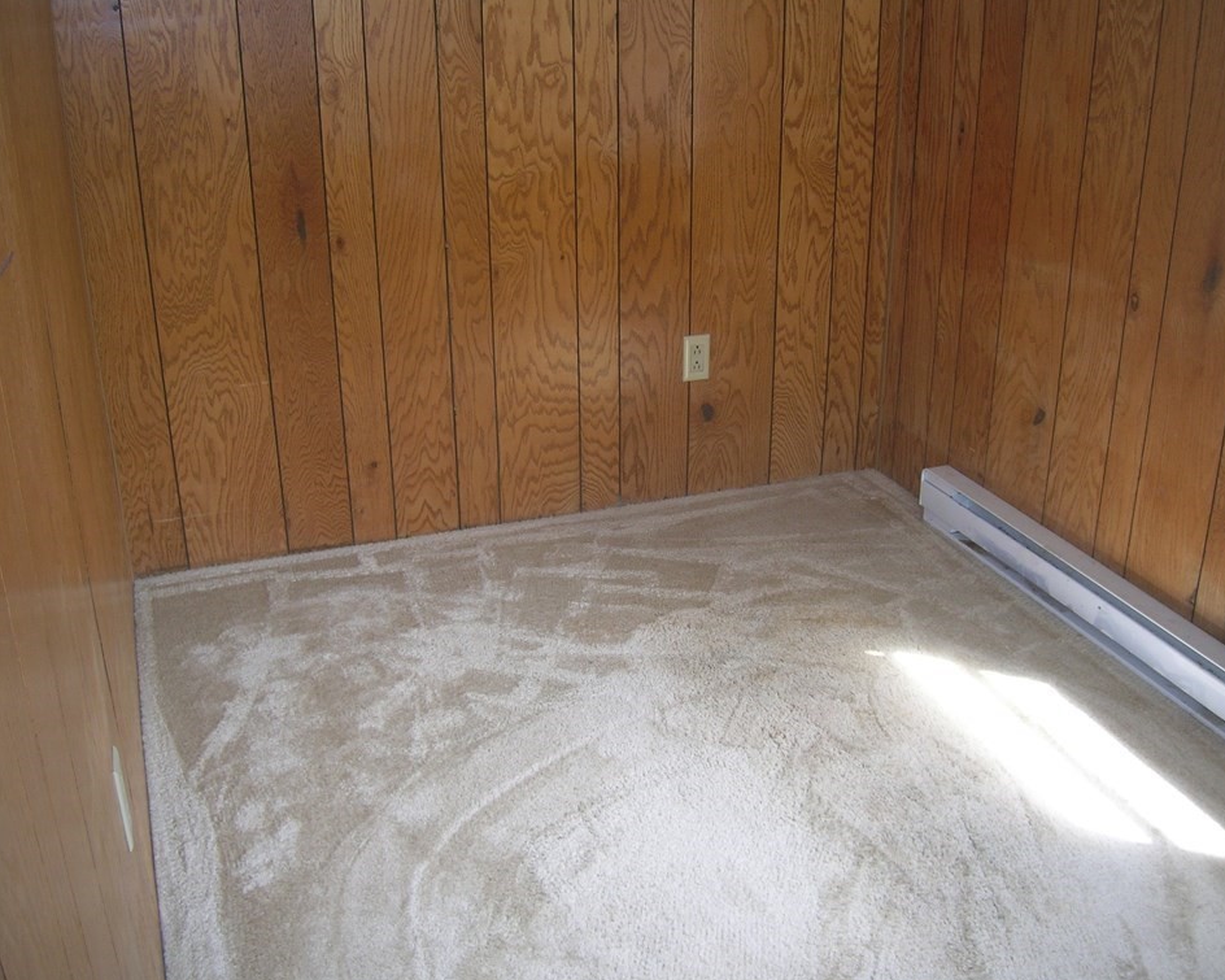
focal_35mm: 36
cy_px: 488
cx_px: 663
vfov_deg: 41.1
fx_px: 1305
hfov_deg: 50.2
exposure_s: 1/30
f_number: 2.9
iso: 50
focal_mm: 5.7
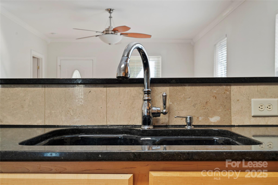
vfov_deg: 37.9
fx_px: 270
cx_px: 139
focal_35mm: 35
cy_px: 92
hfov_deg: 54.4
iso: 100
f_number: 8
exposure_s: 1/3
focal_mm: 35
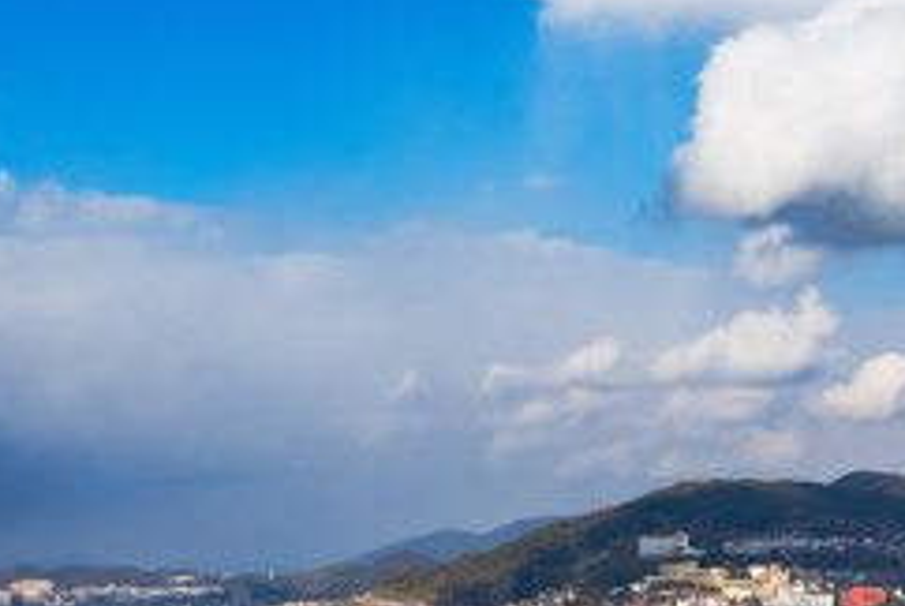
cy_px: 595
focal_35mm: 101
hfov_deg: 20.2
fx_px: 2542
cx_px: 441
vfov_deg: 13.4
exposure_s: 1/50
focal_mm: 40
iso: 100
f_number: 11
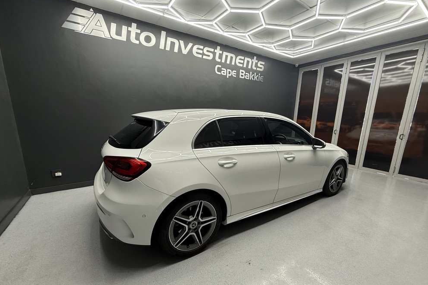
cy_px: 154
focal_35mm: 15
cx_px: 211
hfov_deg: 100.4
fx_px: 178
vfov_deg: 77.2
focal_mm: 2.22
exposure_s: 1/100
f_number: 2.2
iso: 125
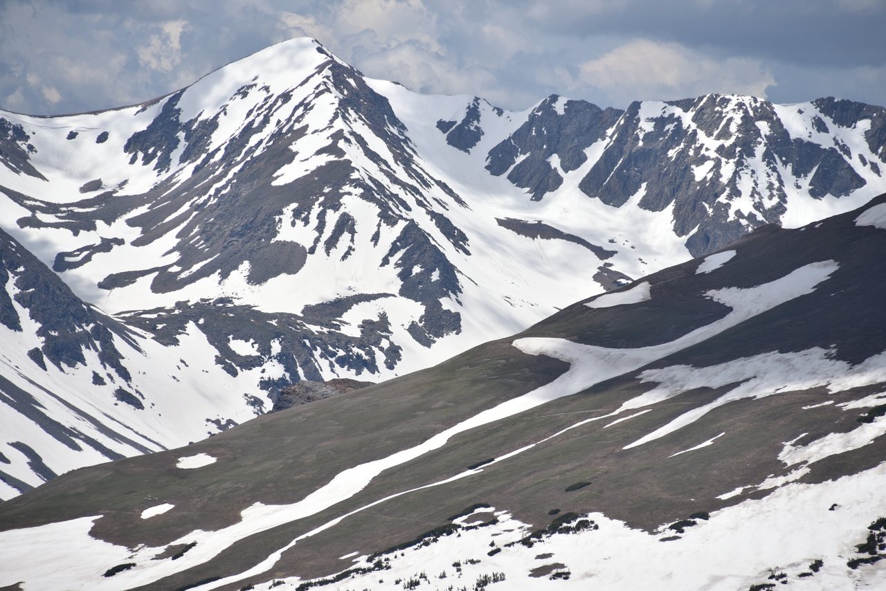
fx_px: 7385
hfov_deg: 6.9
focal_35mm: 300
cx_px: 443
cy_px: 296
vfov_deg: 4.6
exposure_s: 1/640
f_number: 9
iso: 100
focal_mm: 300
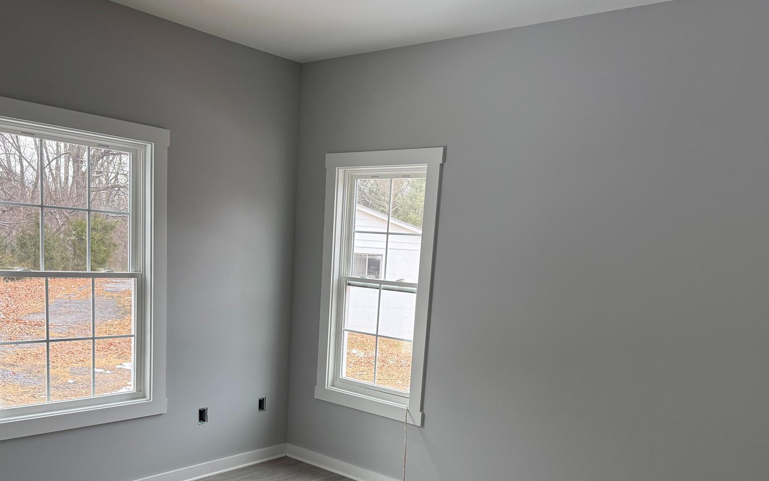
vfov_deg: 38.5
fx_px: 671
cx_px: 367
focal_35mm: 32
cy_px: 356
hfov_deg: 59.6
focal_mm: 6.76
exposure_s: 1/165
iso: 125
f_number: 1.78
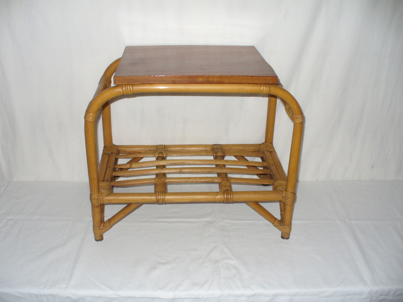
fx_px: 431
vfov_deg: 38.7
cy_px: 151
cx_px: 202
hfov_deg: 50.1
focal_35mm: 37
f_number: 2.8
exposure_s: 1/30
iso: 160
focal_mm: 6.1
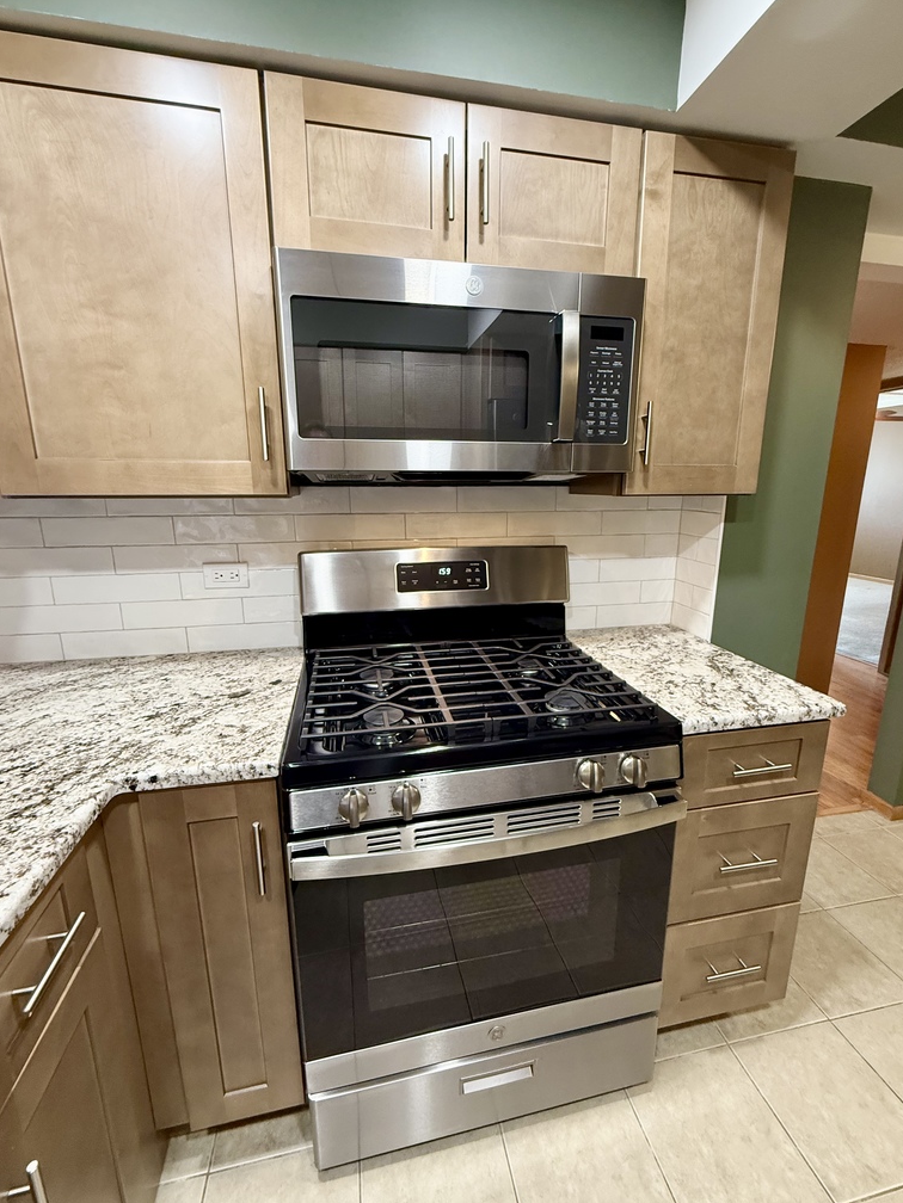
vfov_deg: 98.2
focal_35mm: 15
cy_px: 602
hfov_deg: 81.7
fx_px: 522
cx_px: 459
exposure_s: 1/60
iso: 400
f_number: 2.2
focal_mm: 2.22
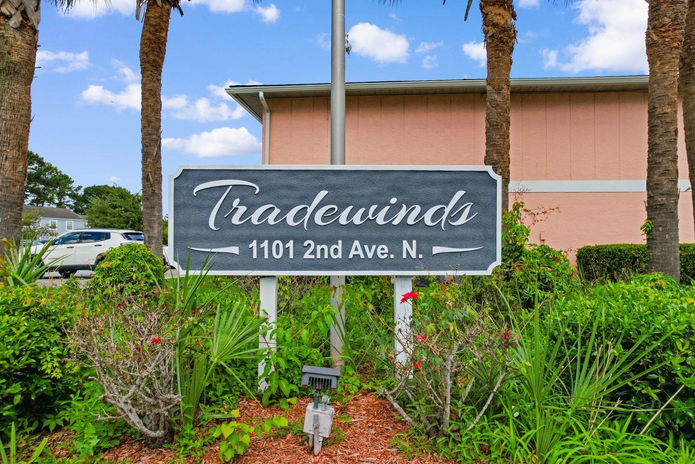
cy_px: 232
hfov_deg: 78.6
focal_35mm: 22
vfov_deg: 57.2
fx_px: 425
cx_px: 348
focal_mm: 8.38
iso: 110
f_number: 2.8
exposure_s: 1/200
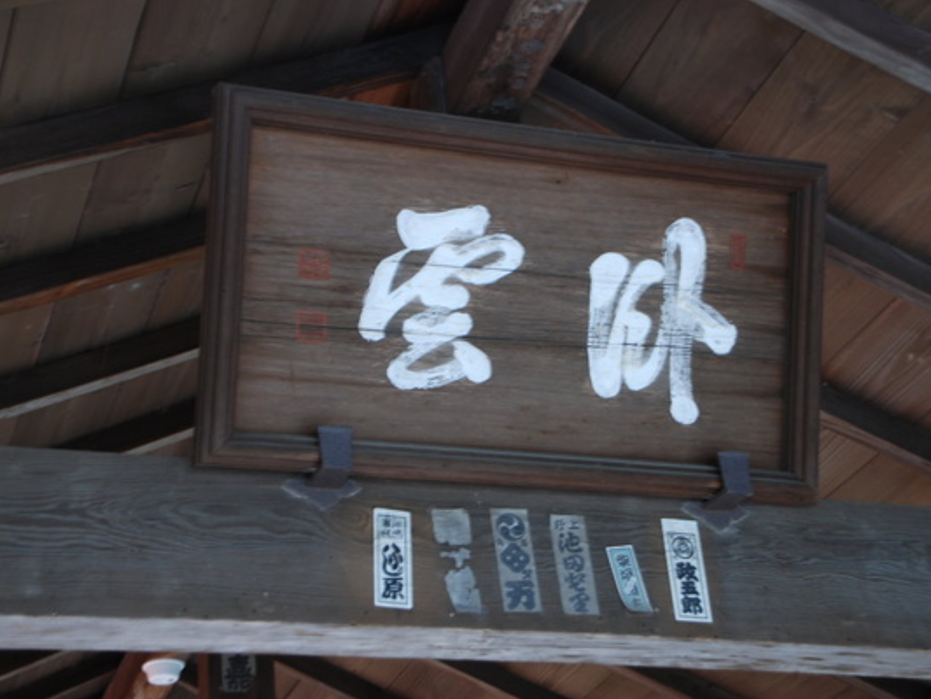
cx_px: 472
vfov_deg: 19.6
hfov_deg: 26.0
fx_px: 2017
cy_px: 350
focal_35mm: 75
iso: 200
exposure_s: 1/2
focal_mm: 46
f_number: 4.5
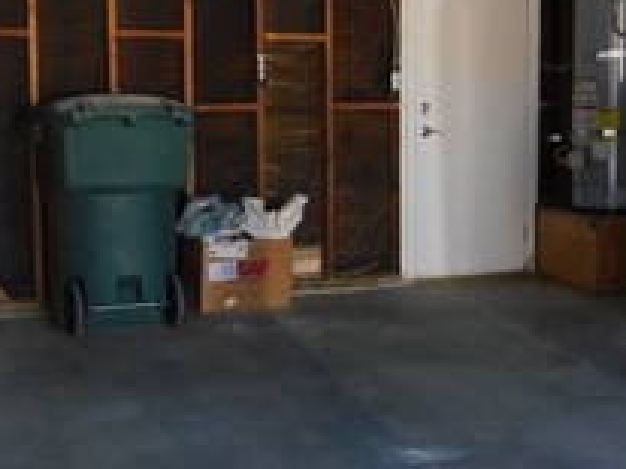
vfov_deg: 20.7
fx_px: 1283
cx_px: 523
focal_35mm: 71
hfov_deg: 26.8
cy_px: 203
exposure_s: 1/100
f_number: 3
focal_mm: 4
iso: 125
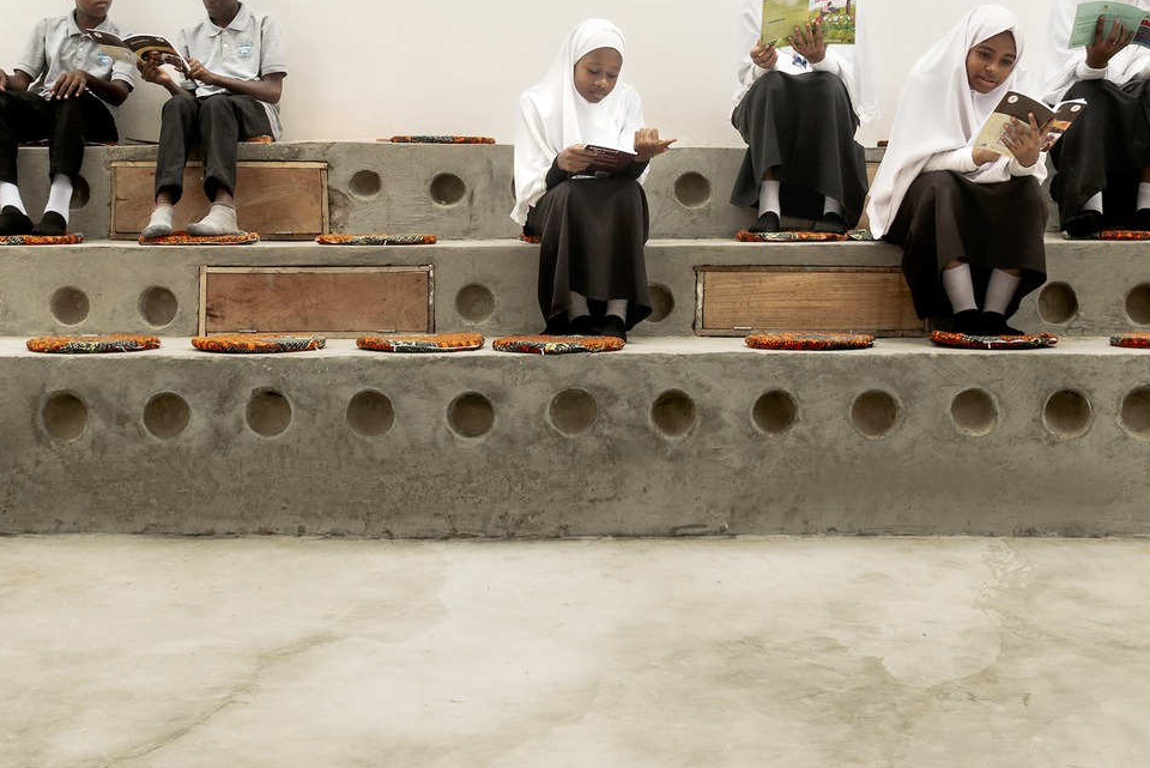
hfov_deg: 39.1
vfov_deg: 26.1
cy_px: 76
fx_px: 1598
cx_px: 376
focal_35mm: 50
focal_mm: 16
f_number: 7.1
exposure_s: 1/100
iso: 200
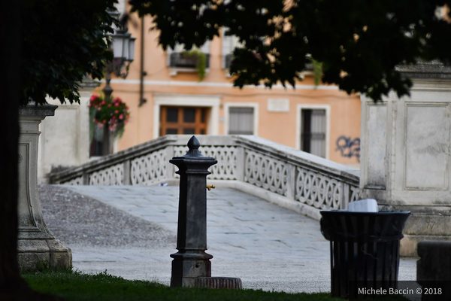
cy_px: 150
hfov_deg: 6.9
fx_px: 3758
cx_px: 226
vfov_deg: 4.6
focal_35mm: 300
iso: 400
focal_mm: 200
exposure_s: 1/2500
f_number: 2.8
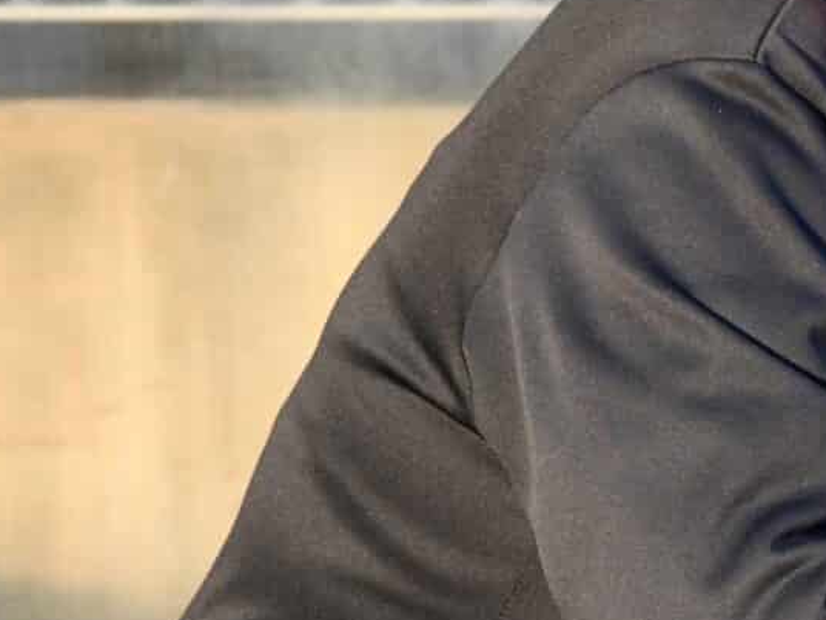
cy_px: 289
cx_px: 499
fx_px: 6132
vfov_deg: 5.8
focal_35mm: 257
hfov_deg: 7.7
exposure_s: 1/800
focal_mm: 70
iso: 1250
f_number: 7.1
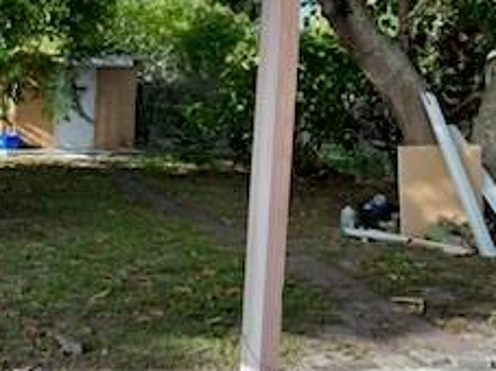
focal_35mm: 55
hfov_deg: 32.3
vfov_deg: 26.5
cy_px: 148
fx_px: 788
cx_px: 7
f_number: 1.5
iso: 50
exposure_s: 1/687
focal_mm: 5.7
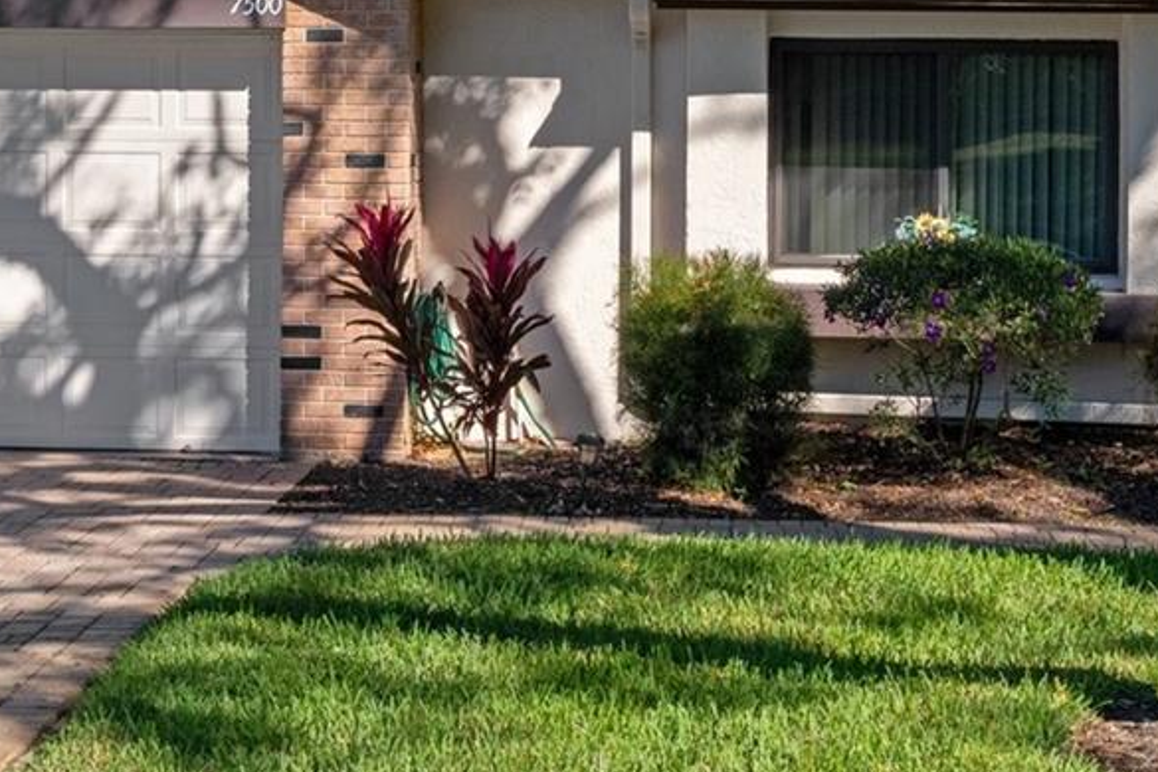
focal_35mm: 82
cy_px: 67
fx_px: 2637
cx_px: 552
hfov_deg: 24.8
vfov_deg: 16.4
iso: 640
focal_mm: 20
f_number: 8
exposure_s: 1/640
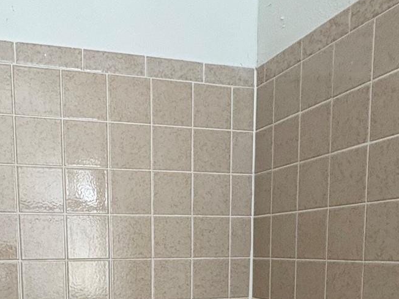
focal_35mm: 44
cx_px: 135
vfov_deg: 30.0
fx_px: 507
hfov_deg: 42.4
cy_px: 316
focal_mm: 2.22
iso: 320
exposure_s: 1/60
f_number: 2.2
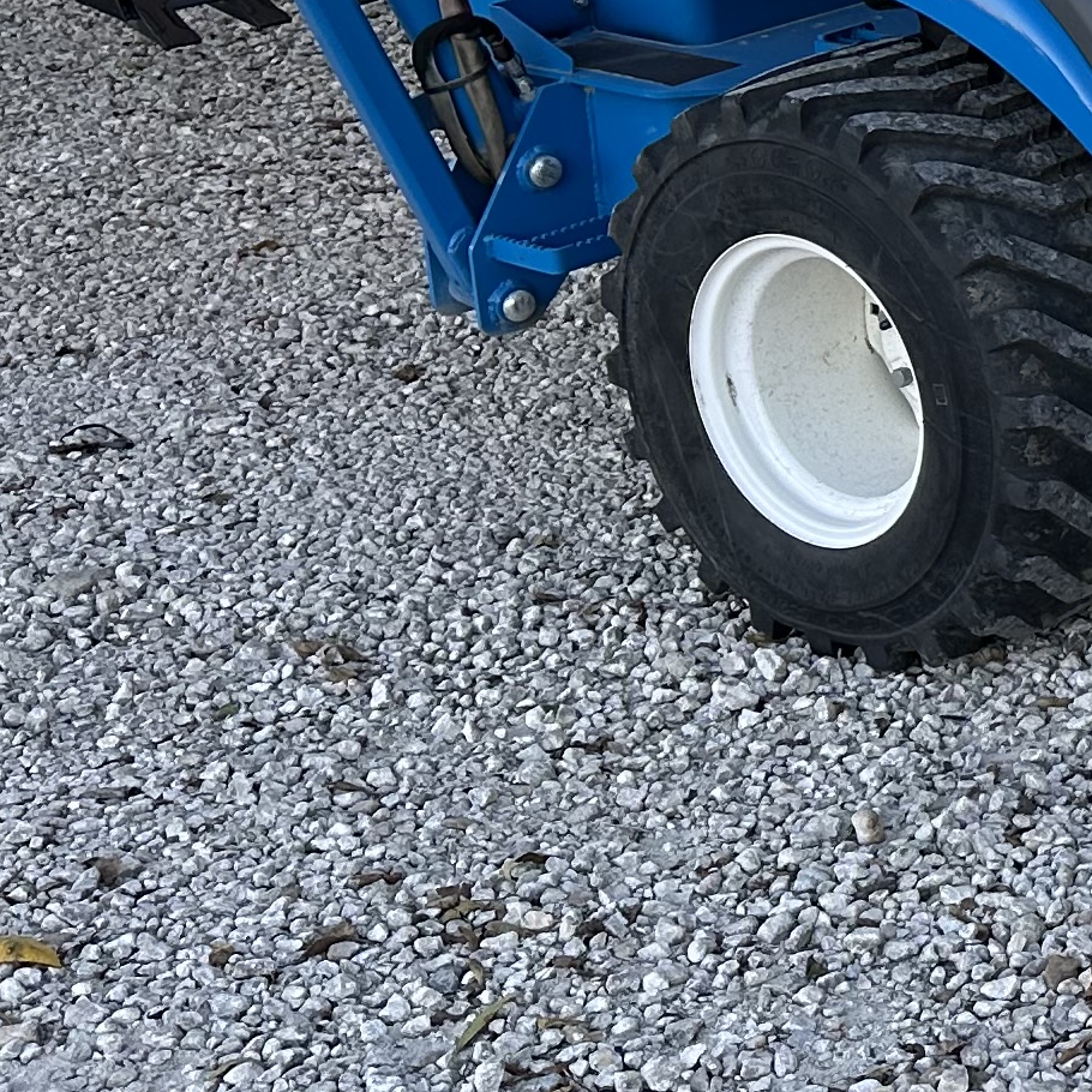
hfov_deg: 15.5
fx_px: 3355
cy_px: -44
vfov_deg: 18.0
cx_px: 2038
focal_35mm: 94
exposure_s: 1/373
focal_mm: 6.86
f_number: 1.78
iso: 80
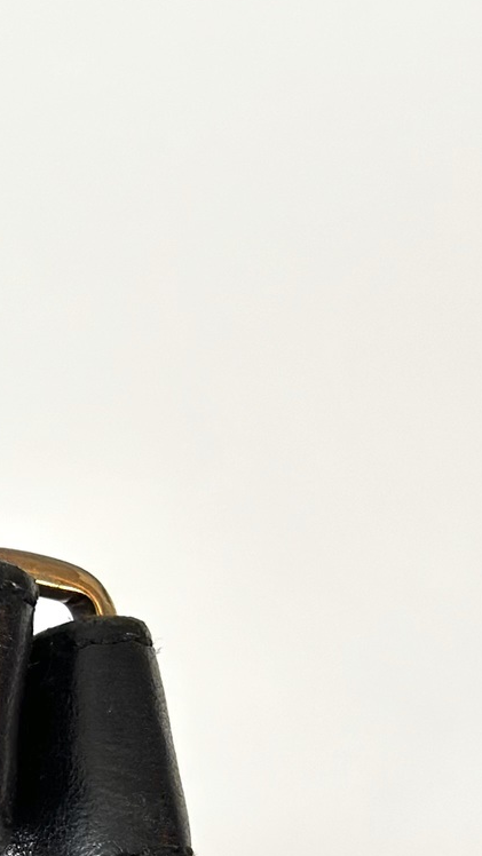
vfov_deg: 15.0
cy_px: 862
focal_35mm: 141
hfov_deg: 8.4
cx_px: -285
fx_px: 3202
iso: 80
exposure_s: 1/100
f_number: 1.78
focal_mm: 6.86
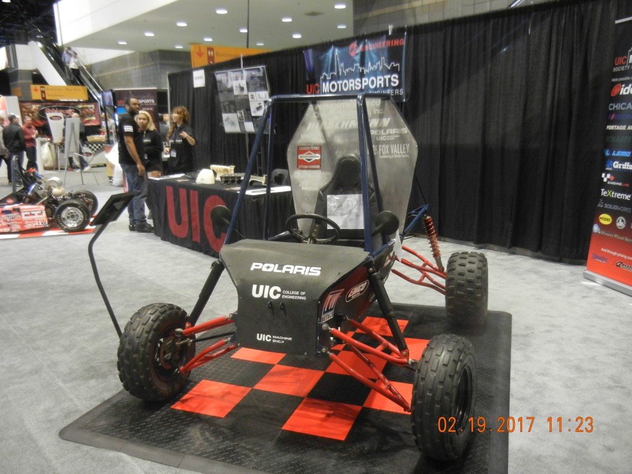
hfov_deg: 60.0
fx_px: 548
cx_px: 316
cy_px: 237
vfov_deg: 46.8
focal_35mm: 30
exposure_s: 1/36
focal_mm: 5.4
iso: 640
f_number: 3.5
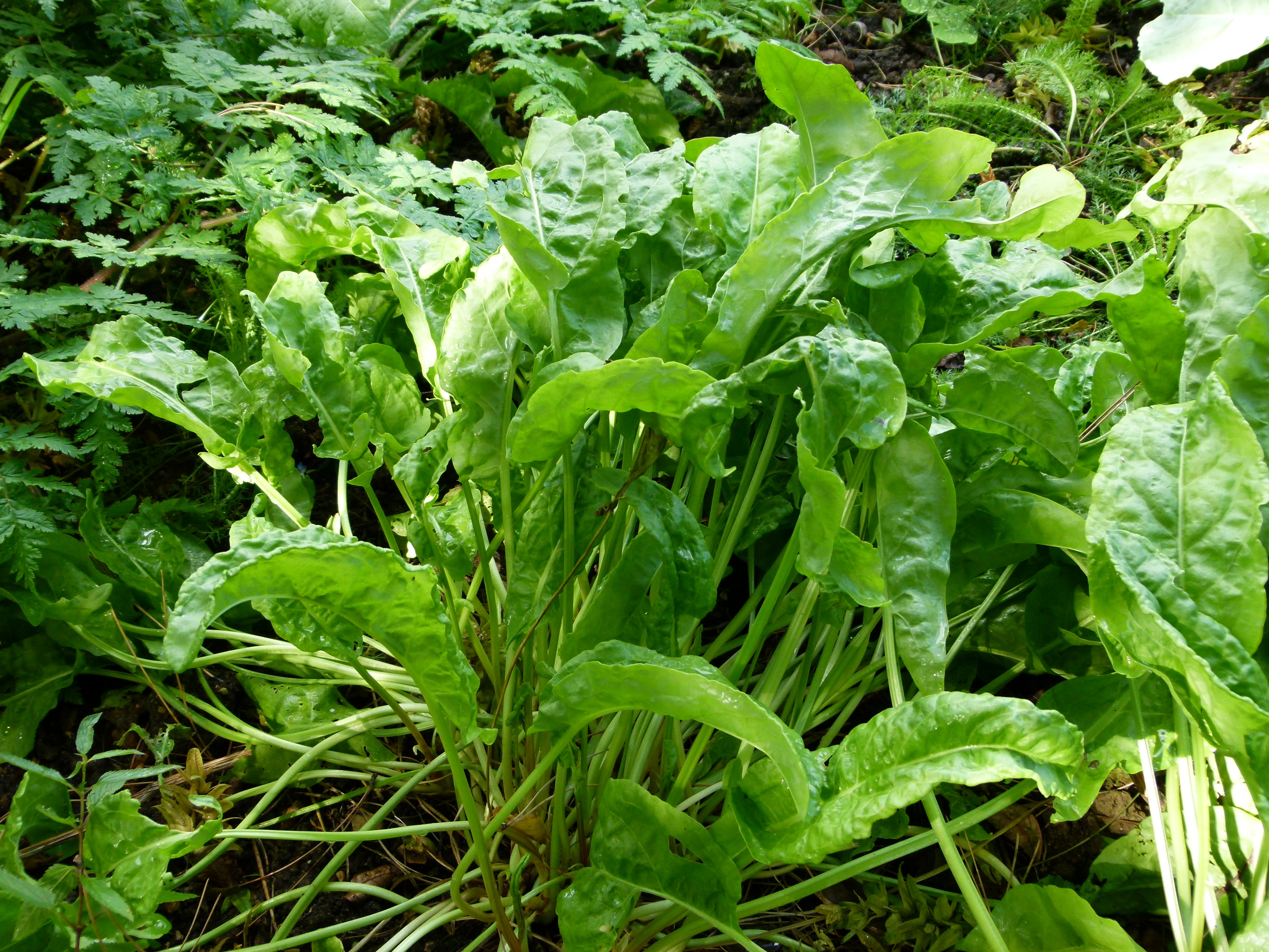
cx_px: 634
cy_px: 476
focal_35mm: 42
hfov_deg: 44.8
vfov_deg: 34.3
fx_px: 1540
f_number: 3.2
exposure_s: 1/80
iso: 100
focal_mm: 7.6
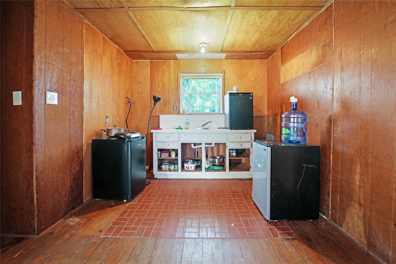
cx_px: 198
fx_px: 154
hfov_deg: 104.3
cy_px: 132
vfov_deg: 81.2
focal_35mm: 14
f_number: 2.8
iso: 800
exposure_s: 1/200
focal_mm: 14
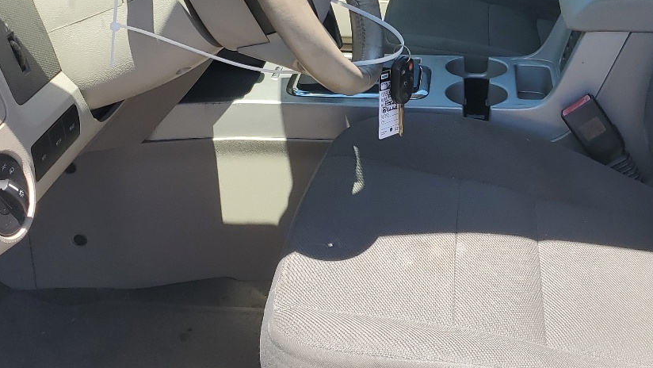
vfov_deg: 21.8
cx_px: 404
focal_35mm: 55
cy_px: 140
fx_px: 953
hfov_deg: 37.6
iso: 50
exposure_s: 1/1000
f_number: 1.5
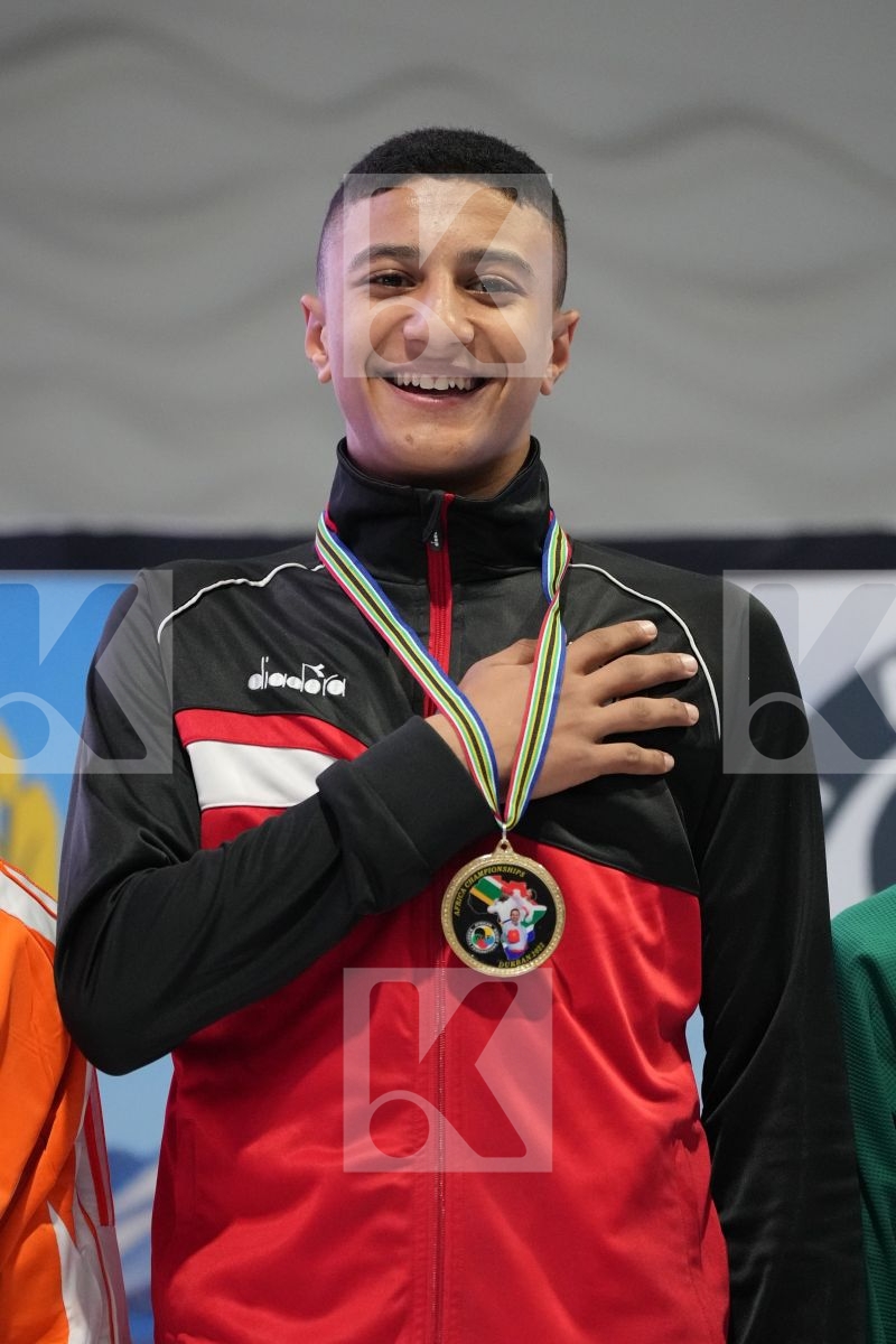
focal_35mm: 300
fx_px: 11199
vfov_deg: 6.9
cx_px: 448
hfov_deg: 4.6
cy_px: 672
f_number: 2.8
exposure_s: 1/250
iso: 4000
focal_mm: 200
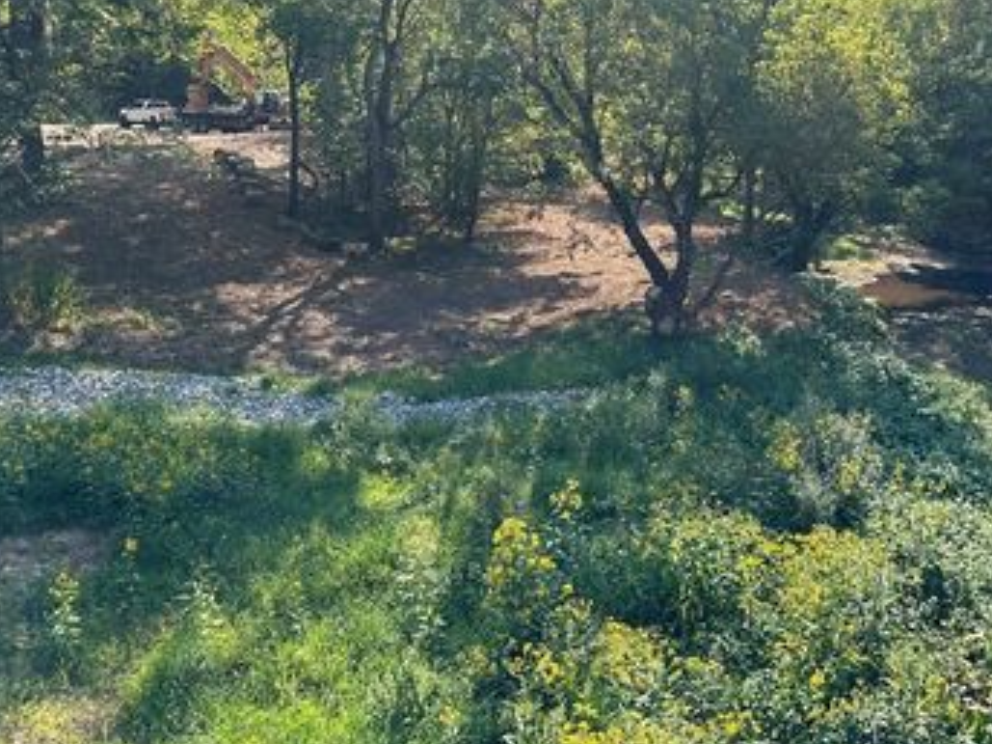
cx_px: 700
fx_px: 1003
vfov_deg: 40.2
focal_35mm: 35
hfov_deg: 51.2
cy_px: 248
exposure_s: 1/1072
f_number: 1.78
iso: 80
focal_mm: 6.86
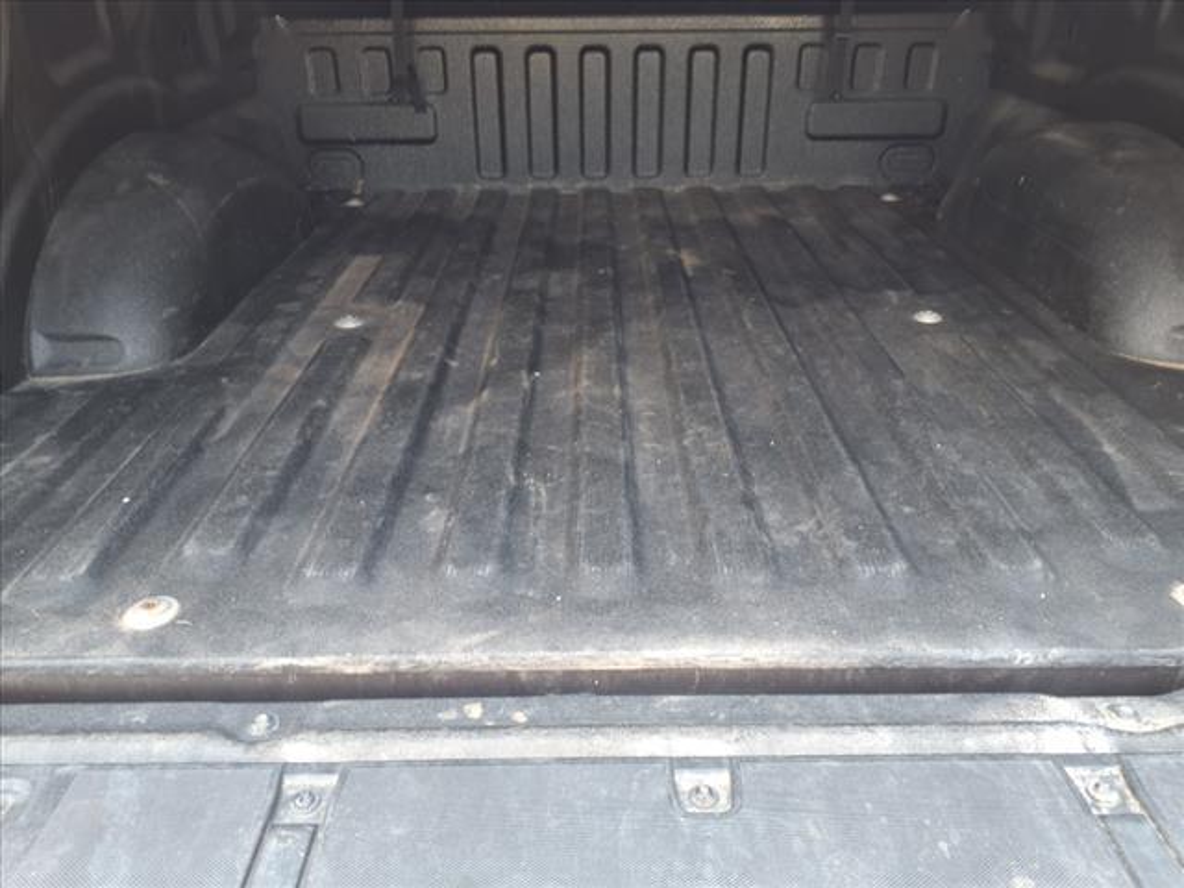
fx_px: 924
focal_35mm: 27
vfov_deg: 51.4
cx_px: 592
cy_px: 444
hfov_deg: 65.3
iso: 40
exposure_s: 1/60.2
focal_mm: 3.58
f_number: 1.9
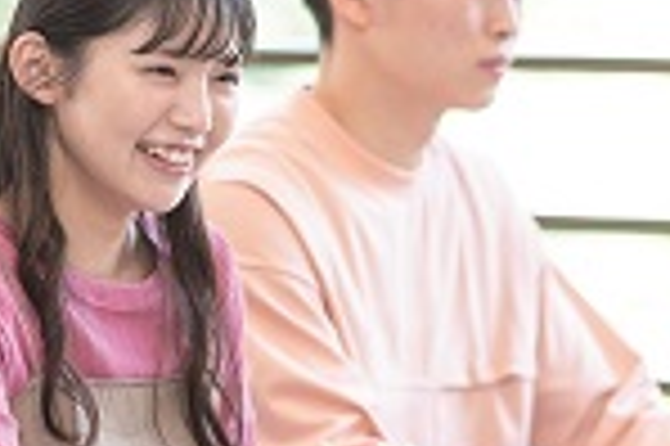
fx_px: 4703
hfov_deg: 8.1
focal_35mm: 253
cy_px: 234
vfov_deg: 5.4
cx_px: 88
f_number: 2.2
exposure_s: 1/160
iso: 250
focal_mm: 85
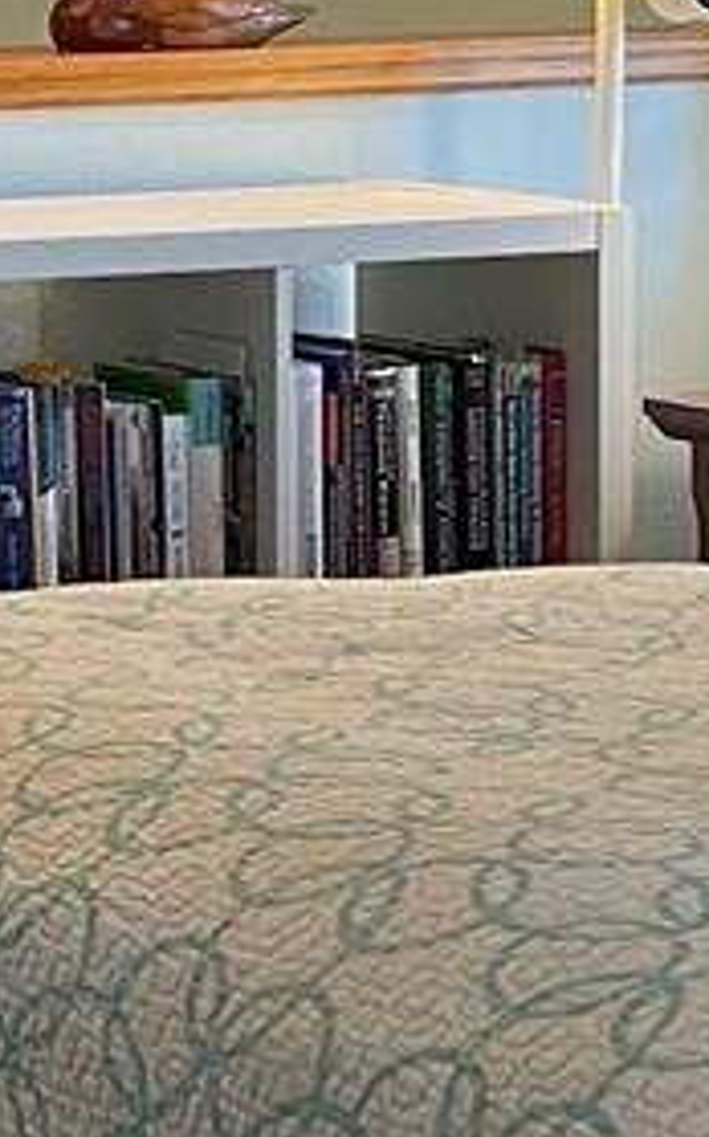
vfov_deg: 13.6
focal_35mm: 152
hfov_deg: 8.2
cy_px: 4
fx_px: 4707
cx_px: -738
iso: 125
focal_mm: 5.1
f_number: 1.6
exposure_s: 1/60
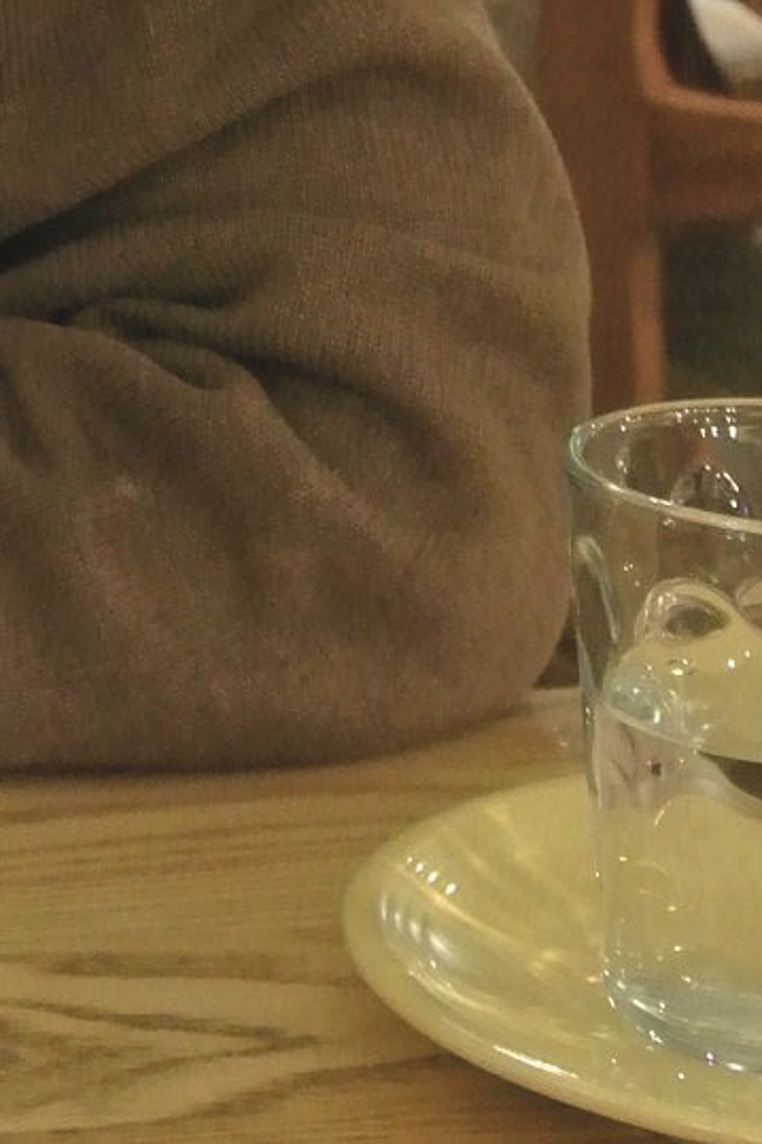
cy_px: -497
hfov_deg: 9.0
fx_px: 4797
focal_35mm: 151
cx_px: -8
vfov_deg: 13.0
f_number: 5
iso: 3200
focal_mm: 15.7
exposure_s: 1/13
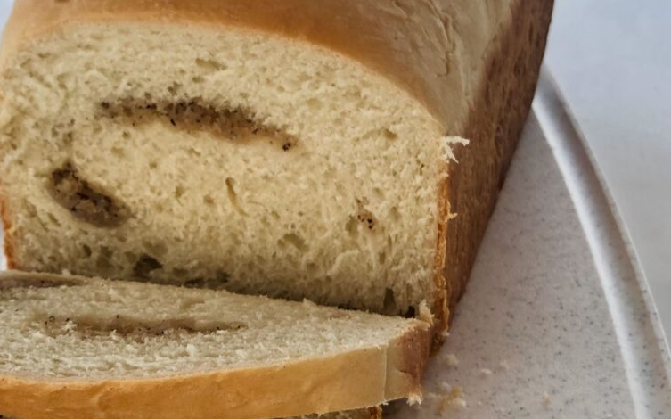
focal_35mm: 75
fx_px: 1371
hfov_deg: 27.5
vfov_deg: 17.3
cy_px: 264
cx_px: 276
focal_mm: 6
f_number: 2.4
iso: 25
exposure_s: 1/120
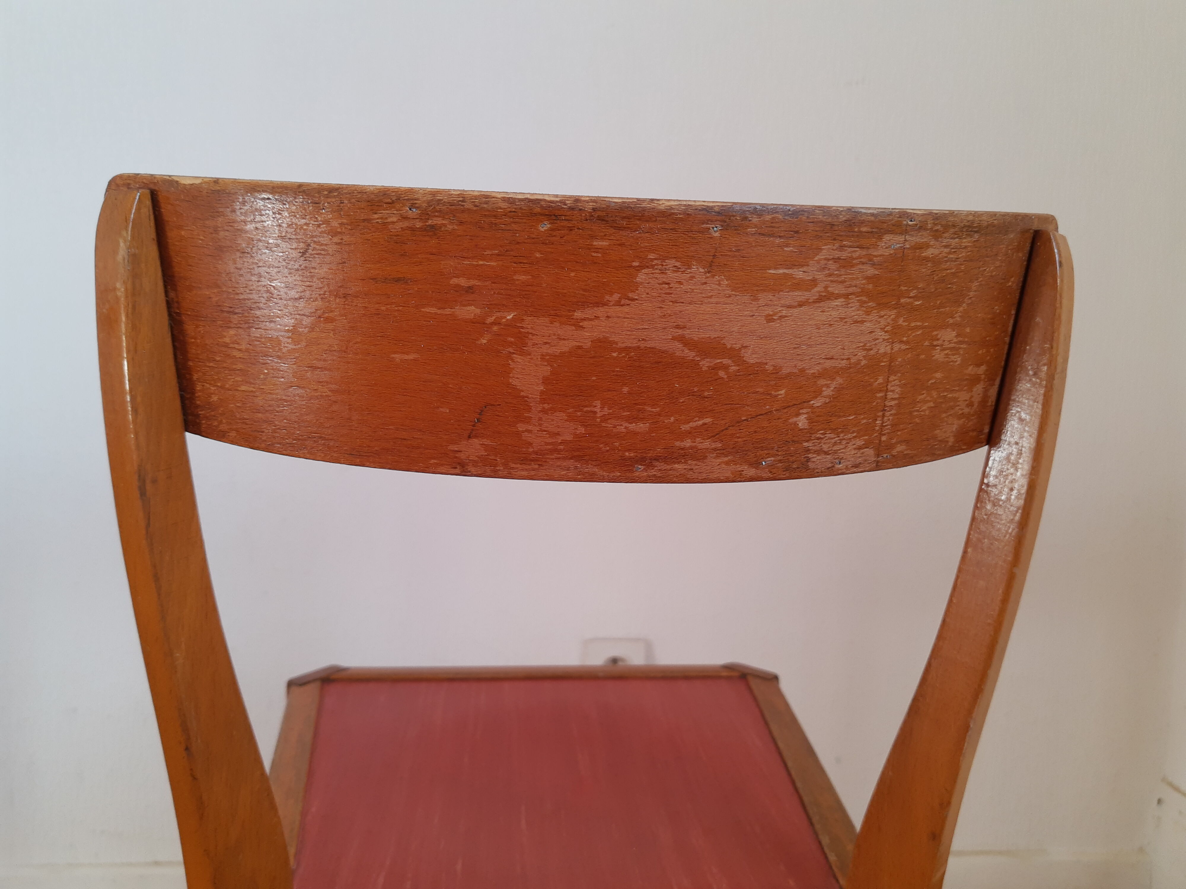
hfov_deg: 67.3
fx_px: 891
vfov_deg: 53.1
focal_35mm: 26
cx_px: 593
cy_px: 444
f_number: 1.7
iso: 52
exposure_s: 1/120
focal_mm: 4.75
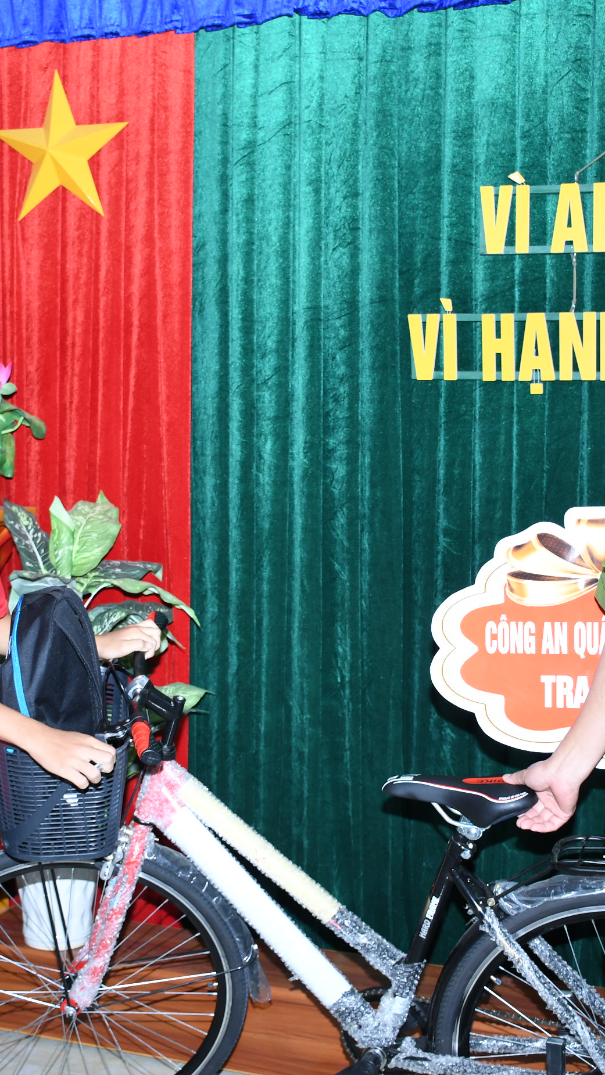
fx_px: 1483
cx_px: 284
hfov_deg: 23.1
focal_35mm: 52
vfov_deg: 39.9
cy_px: 538
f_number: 3.5
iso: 400
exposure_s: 1/200
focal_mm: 22
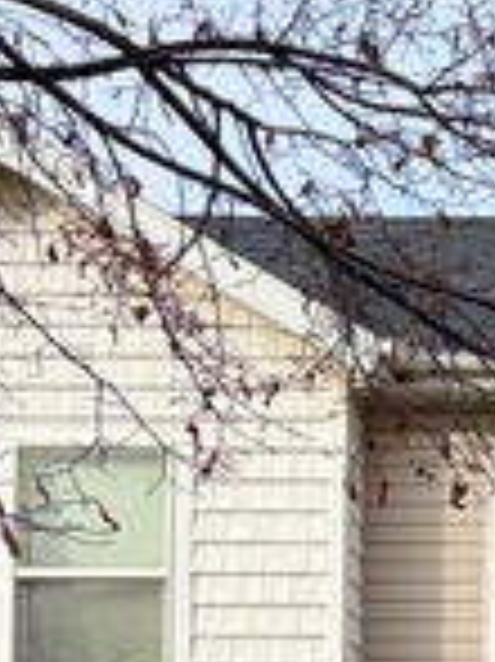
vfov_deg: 13.5
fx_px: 2597
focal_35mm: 136
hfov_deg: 9.4
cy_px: 1036
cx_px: 1269
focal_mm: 5.96
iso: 50
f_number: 1.6
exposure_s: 1/2364
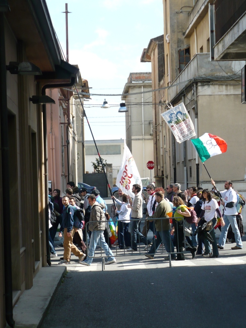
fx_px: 1118
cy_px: 164
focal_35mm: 118
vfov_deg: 16.7
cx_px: 123
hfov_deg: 12.6
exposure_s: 1/400
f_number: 3.7
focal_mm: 19.4
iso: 100
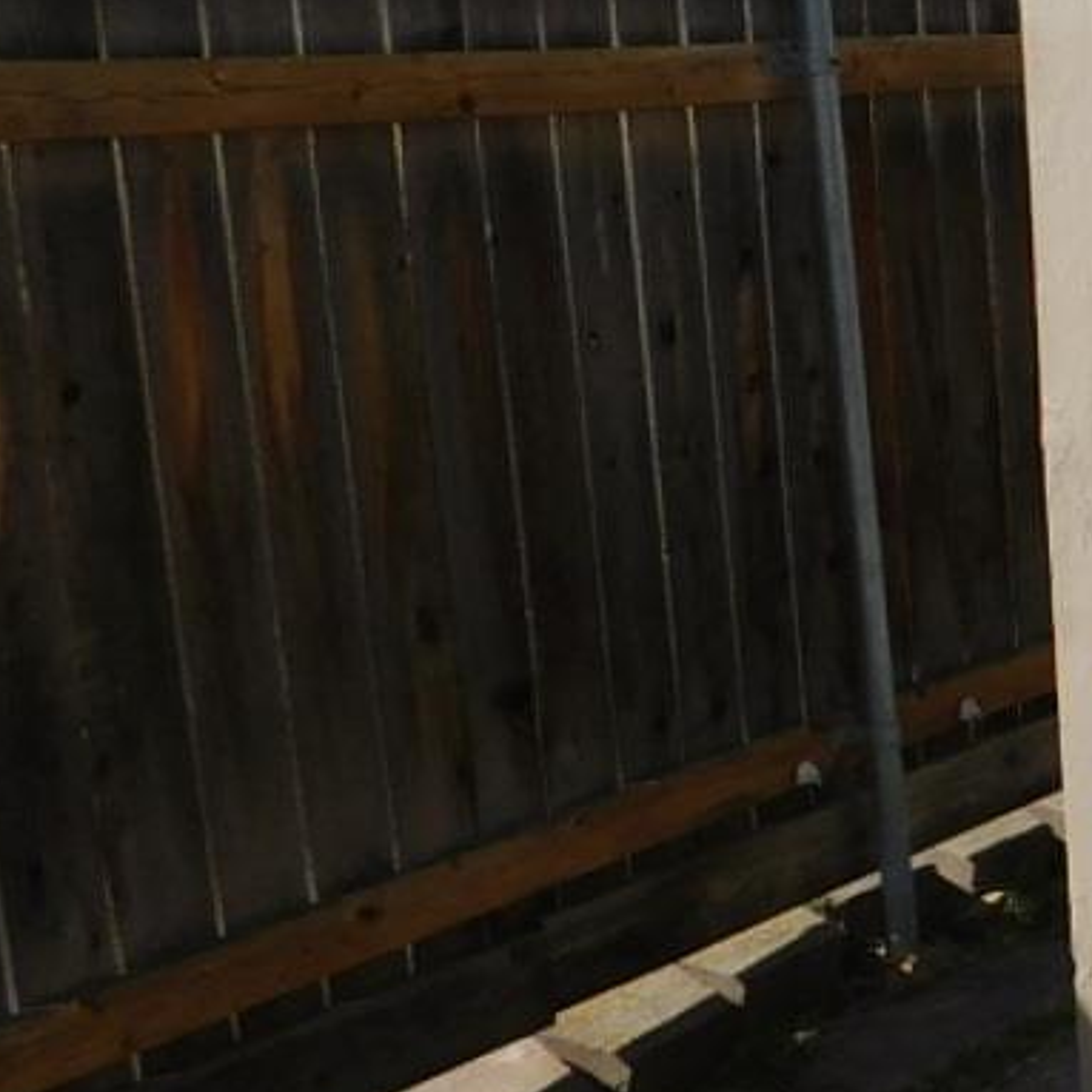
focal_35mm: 85
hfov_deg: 16.5
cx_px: 2053
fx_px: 3034
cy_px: 602
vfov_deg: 20.4
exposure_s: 1/400
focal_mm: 4
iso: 125
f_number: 6
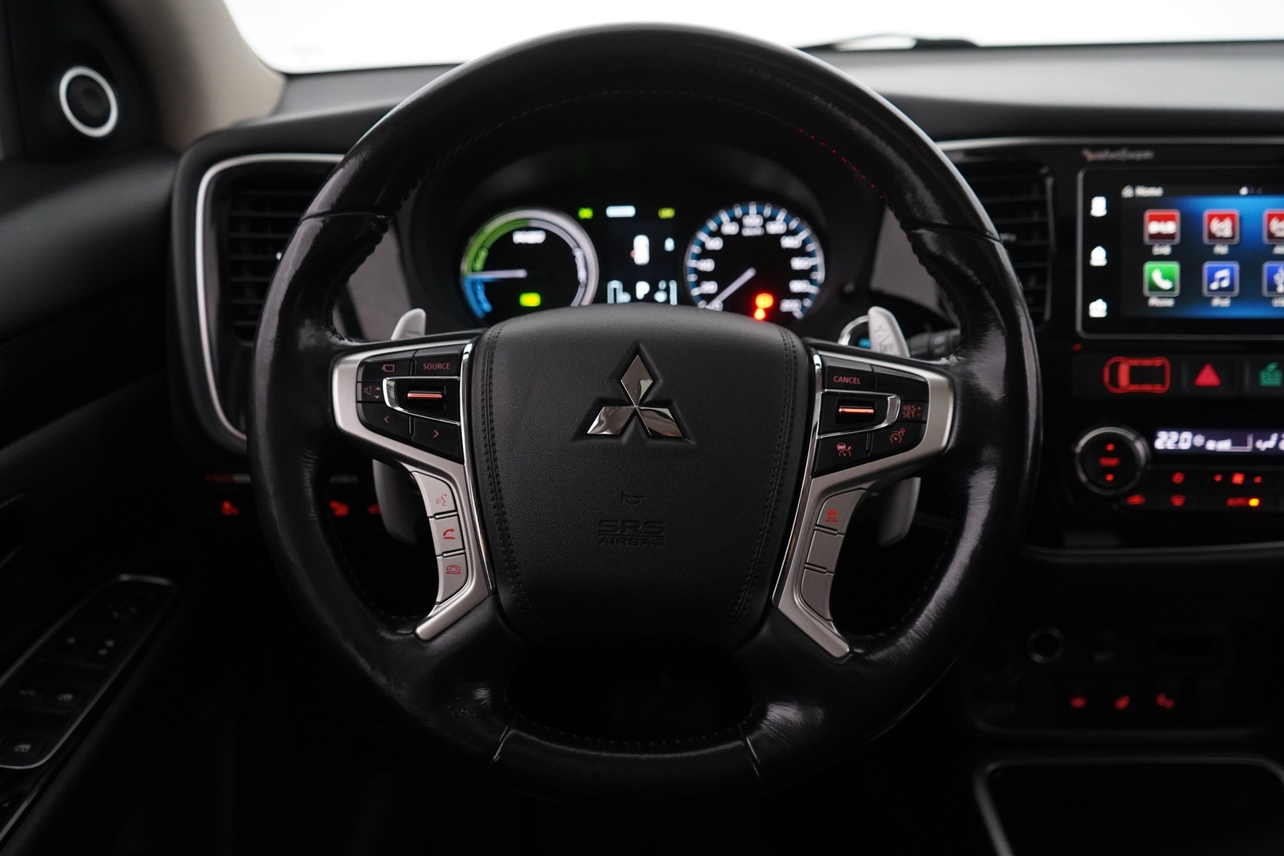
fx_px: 1070
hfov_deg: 61.9
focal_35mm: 30
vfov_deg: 43.6
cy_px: 428
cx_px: 642
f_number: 4
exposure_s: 1/60
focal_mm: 30
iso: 4000
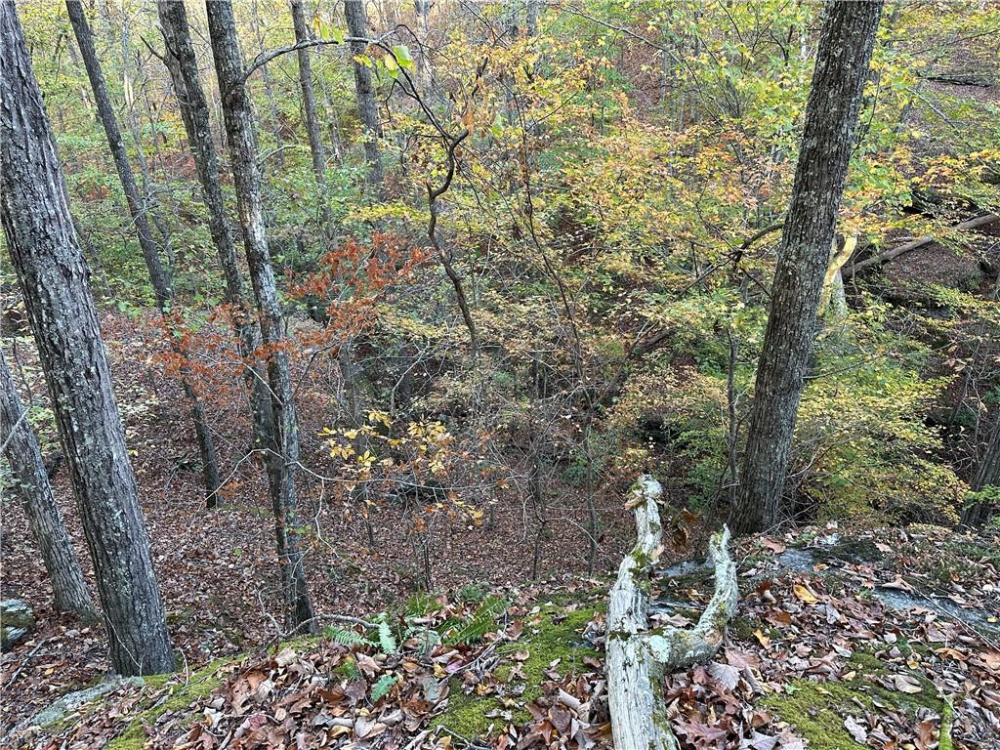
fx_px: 693
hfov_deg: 71.6
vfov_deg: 56.8
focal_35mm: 24
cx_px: 500
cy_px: 375
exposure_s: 1/121
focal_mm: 6.86
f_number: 1.78
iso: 160
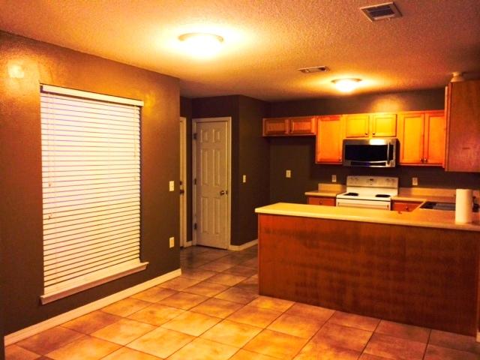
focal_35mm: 30
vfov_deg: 46.8
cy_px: 180
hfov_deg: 60.0
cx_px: 240
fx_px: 416
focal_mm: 4.12
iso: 80
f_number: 2.2
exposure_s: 1/30
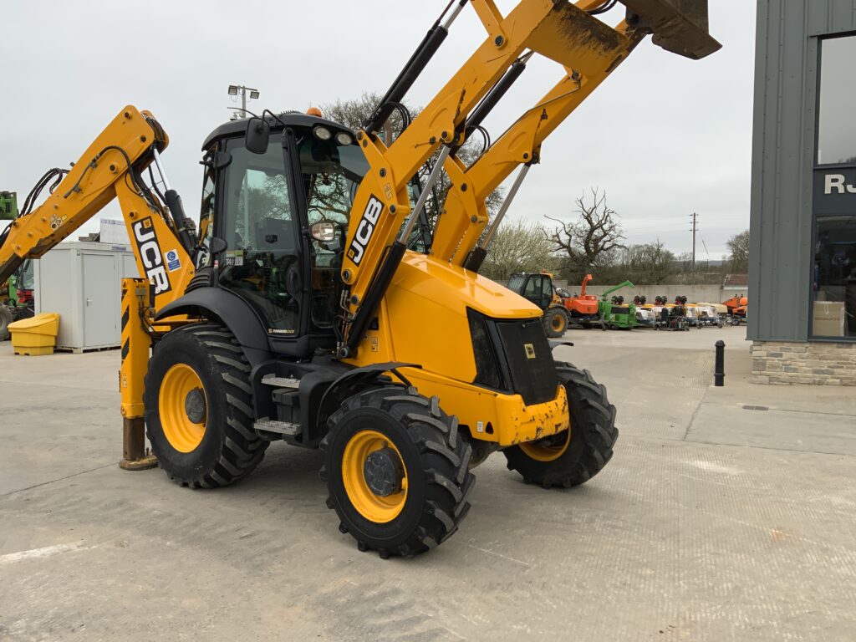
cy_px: 321
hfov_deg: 61.7
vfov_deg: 48.2
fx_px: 717
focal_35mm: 29
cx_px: 428
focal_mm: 3
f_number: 1.8
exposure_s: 1/251
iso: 16
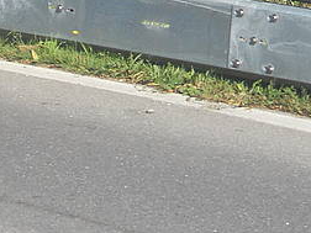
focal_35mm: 343
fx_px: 3082
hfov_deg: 5.8
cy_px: -85
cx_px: 115
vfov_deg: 4.3
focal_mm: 19.6
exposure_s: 1/200
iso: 80
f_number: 5.9
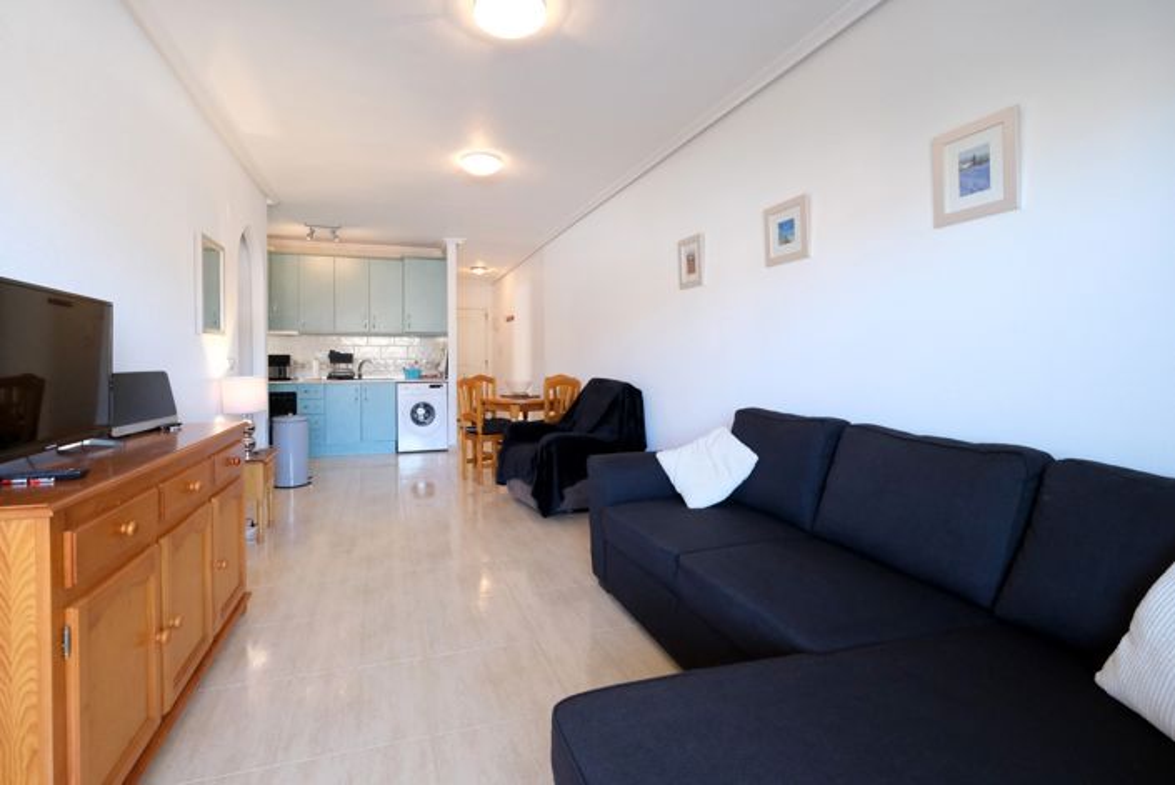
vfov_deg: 77.4
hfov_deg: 100.4
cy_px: 392
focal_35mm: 15
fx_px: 490
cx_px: 588
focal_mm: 10
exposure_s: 1/180
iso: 4000
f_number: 5
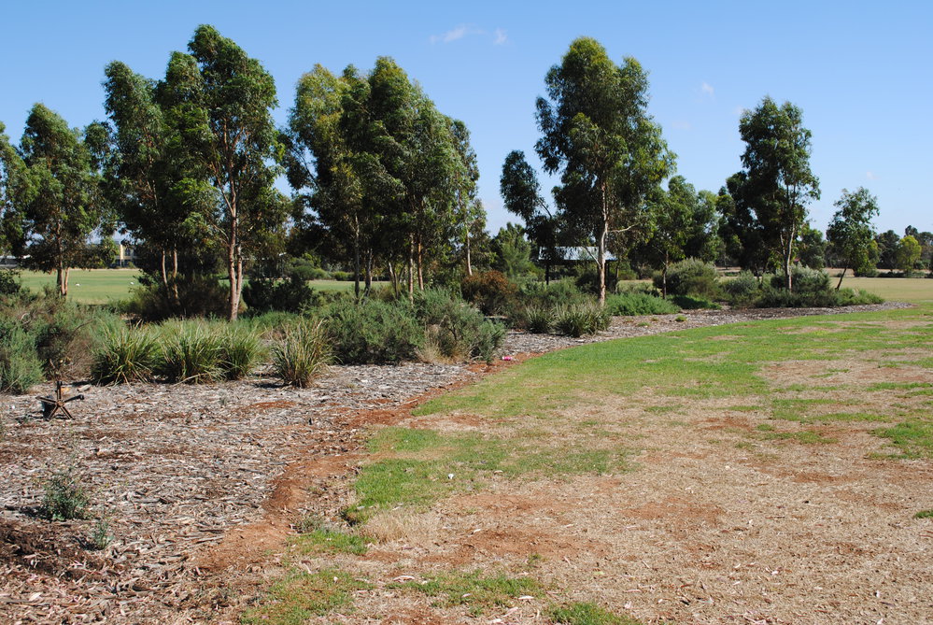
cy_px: 312
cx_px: 466
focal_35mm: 36
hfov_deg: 53.1
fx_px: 934
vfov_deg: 37.0
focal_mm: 24
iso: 100
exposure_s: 1/250
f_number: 8
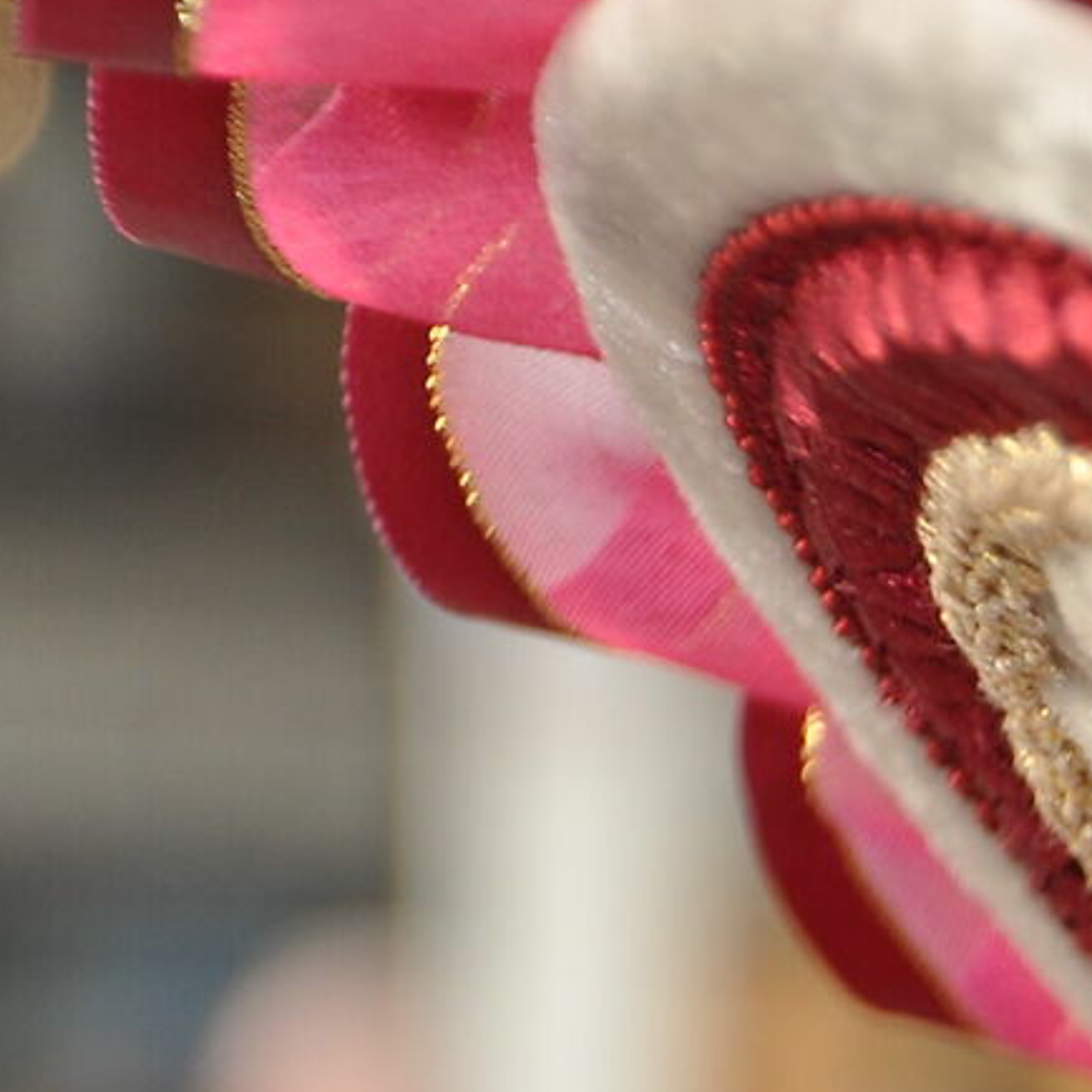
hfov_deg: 3.3
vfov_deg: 3.3
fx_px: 18857
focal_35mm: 528
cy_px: 1947
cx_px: 2740
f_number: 5.3
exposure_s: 1/100
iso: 200
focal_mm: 75
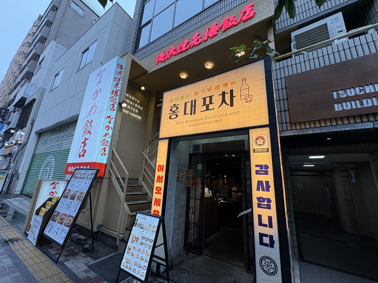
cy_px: 142
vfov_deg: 85.7
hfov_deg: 102.1
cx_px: 189
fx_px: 153
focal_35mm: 14
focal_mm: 2.22
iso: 50
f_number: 2.2
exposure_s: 1/238
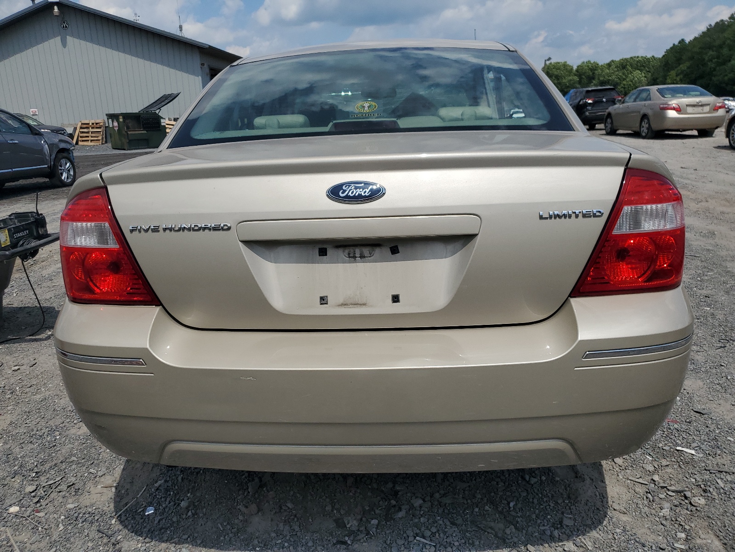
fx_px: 552
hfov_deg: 67.3
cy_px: 276
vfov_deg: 53.1
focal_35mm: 26
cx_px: 368
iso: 50
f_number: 1.5
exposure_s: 1/10000
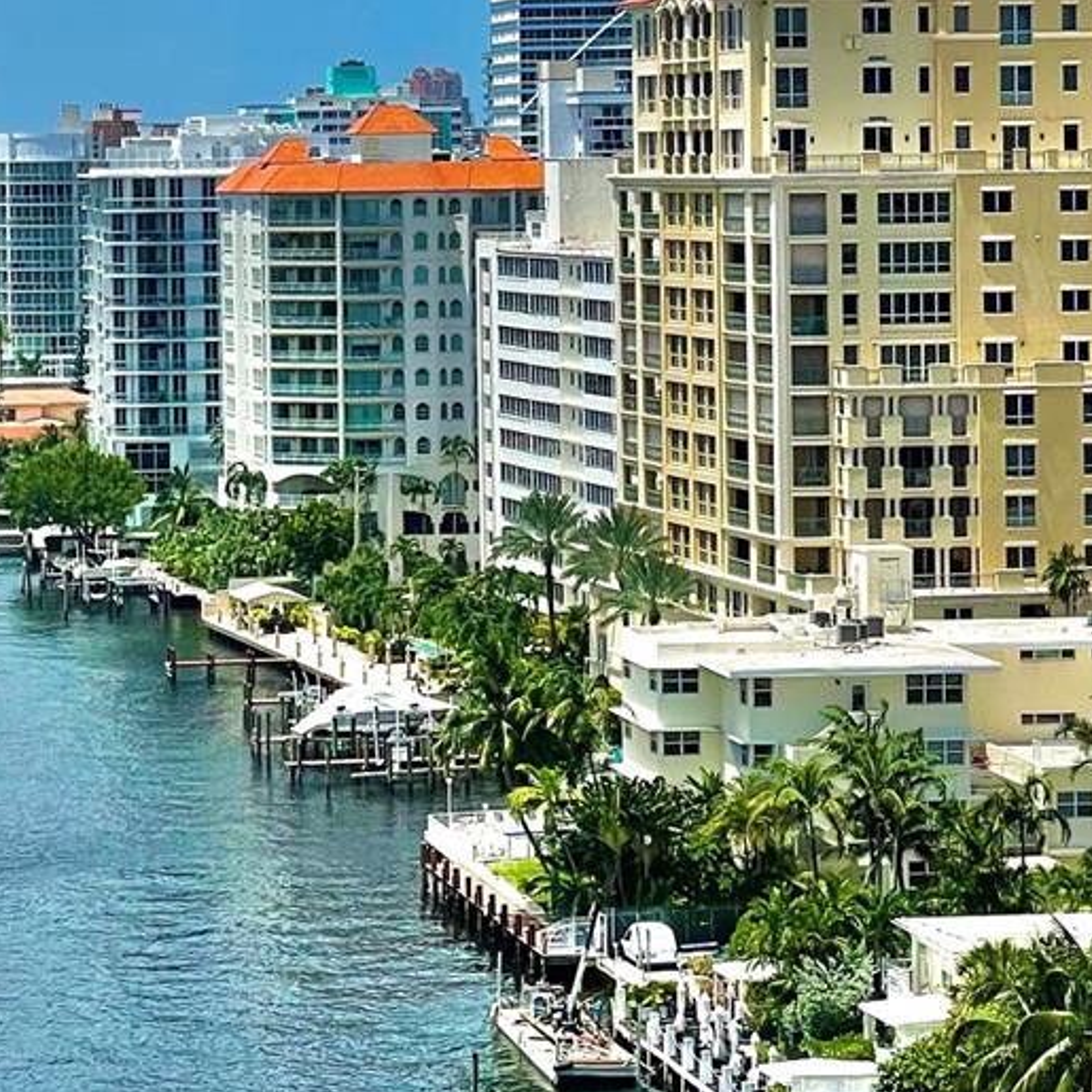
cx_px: 91
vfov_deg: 12.7
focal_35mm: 137
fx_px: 4890
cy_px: 269
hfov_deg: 12.6
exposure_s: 1/3425
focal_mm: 6
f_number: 2
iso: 25
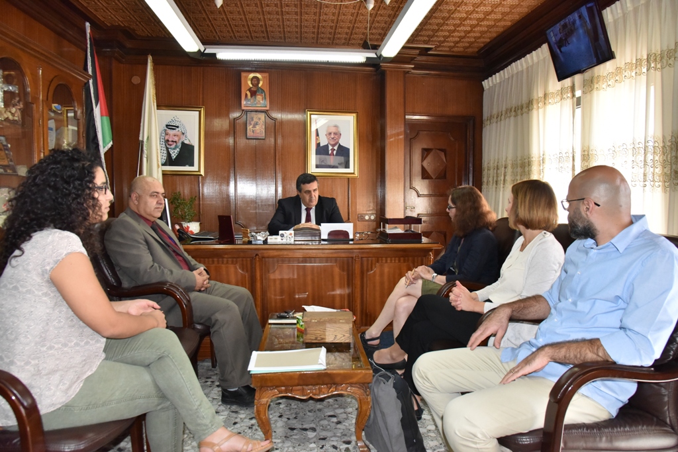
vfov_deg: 53.1
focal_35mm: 24
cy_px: 226
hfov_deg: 73.7
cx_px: 339
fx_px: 452
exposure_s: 1/250
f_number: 8
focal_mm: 24
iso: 3200
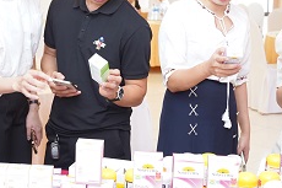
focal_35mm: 73
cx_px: 28
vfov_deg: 18.5
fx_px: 571
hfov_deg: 26.8
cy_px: 43
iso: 1000
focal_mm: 24
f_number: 3.2
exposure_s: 1/100
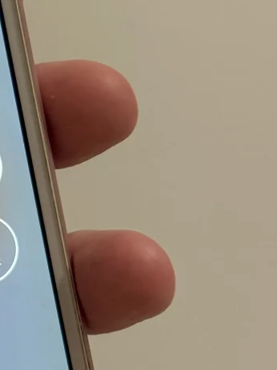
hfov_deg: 9.6
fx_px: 1600
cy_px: 184
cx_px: -151
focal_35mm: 150
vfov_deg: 13.2
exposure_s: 1/79
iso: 125
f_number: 1.78
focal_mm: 6.76
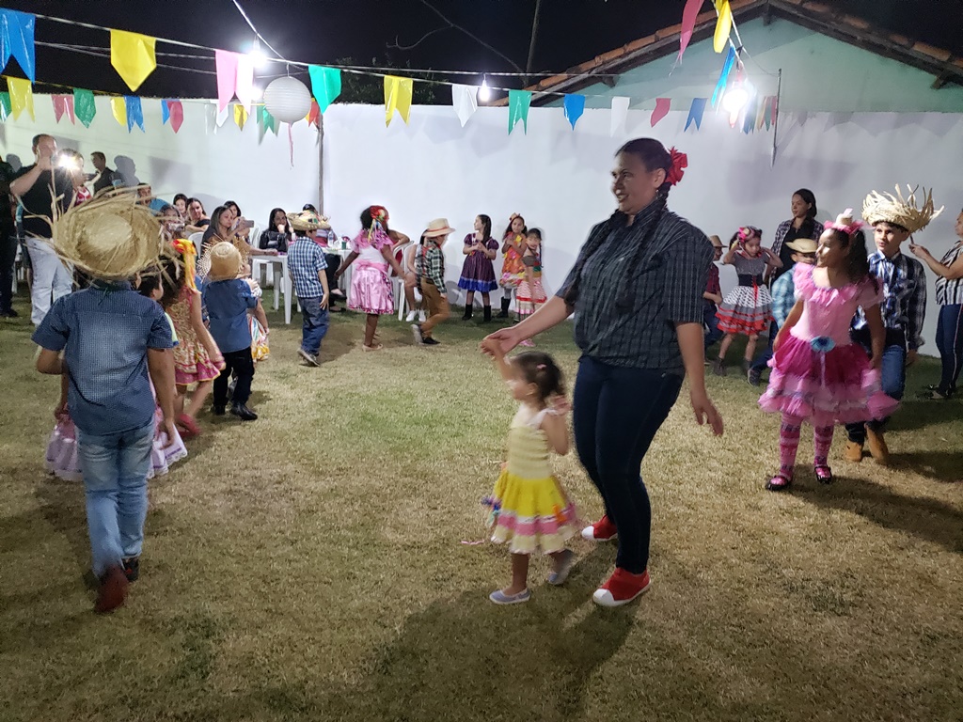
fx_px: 723
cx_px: 482
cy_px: 361
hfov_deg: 67.3
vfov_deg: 53.1
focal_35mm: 26
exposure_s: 1/30
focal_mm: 4.3
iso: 640
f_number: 1.5
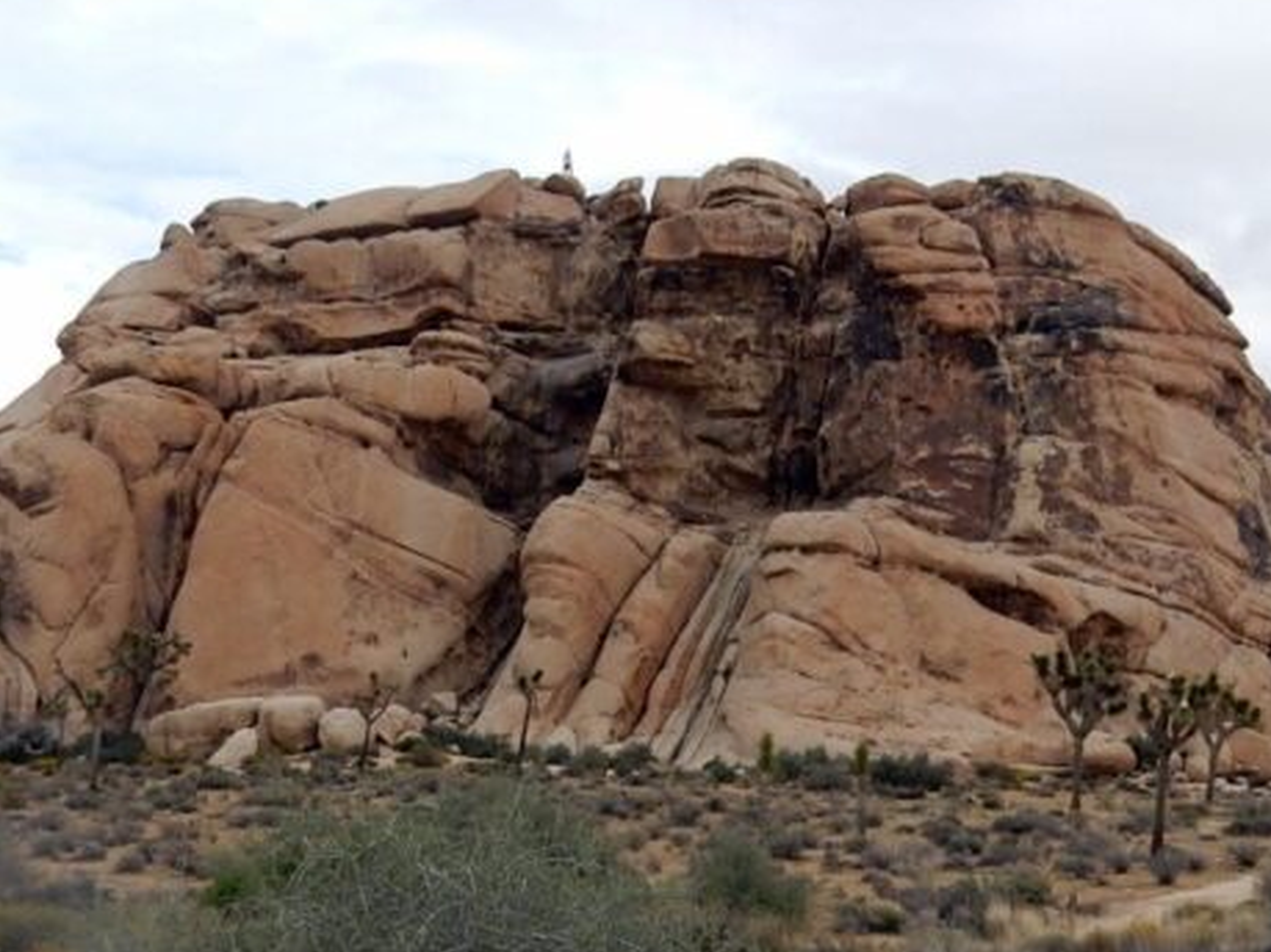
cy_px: 667
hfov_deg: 28.7
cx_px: 883
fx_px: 2459
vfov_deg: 21.8
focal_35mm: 67
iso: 125
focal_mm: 5.4
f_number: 4
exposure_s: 1/800
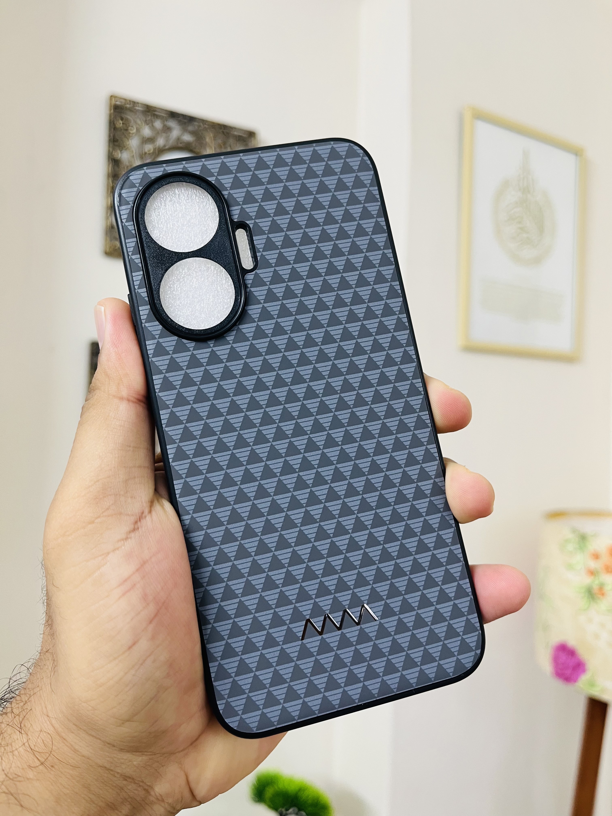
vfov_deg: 67.3
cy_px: 408
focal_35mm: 26
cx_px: 306
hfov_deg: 53.1
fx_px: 613
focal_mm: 5.1
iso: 100
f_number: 1.6
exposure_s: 1/50
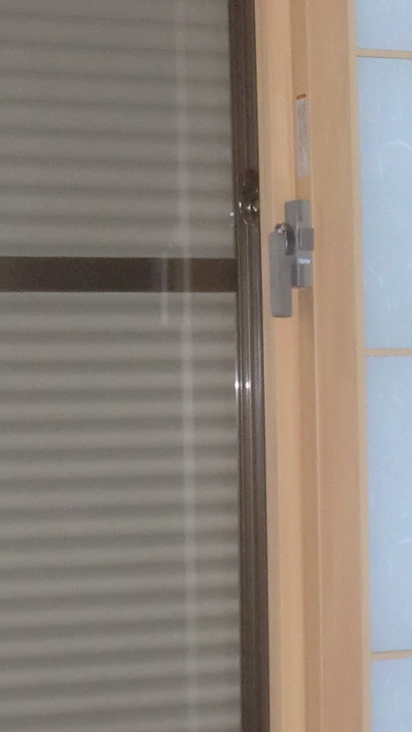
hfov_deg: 11.3
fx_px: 2077
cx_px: 114
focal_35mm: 107
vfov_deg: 19.9
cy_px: 213
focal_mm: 6.3
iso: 400
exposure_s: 1/60
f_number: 3.1
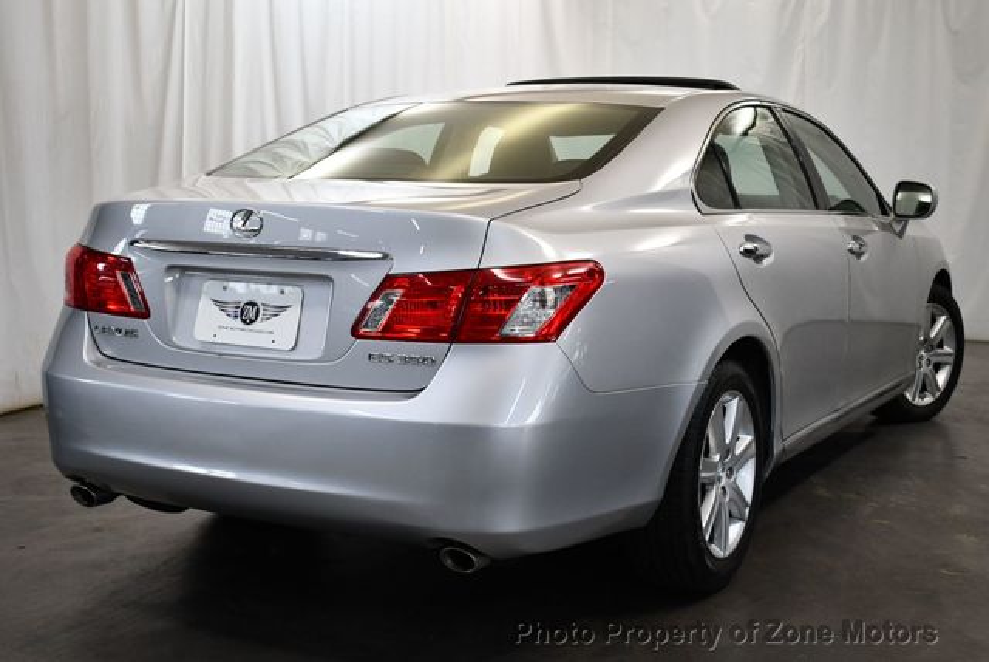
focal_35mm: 50
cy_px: 331
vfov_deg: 27.0
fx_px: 1375
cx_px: 494
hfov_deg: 39.6
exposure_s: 1/200
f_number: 4
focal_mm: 25
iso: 800
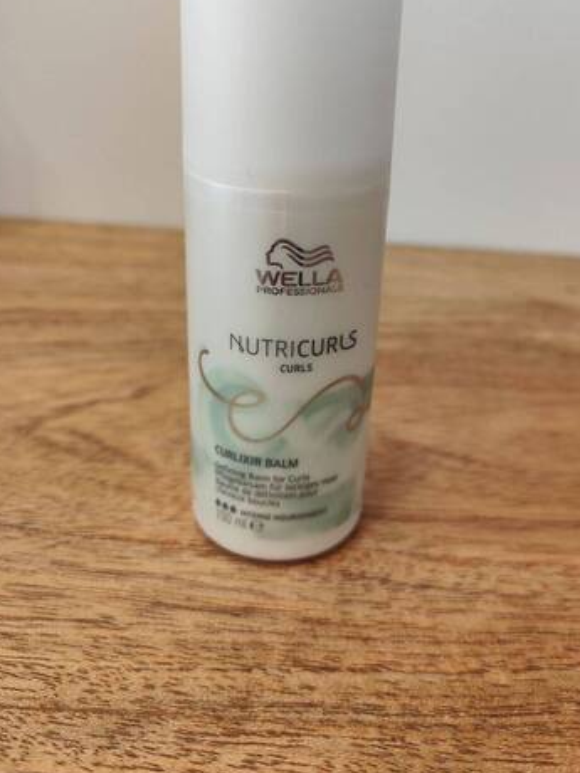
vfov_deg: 59.6
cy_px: 316
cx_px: 313
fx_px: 670
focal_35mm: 30
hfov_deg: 46.8
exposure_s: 1/100
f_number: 1.65
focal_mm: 6.19
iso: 320
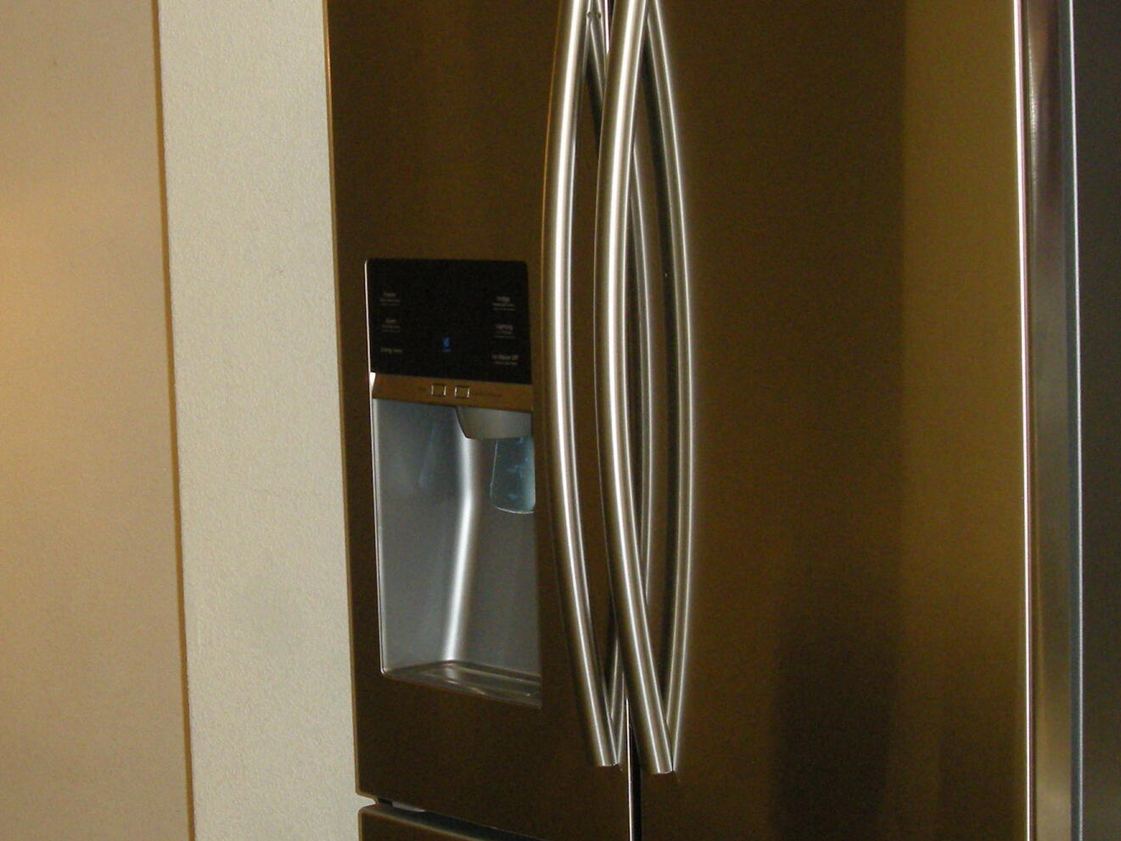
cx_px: 370
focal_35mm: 84
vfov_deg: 17.6
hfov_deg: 23.2
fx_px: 2720
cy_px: 418
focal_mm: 7.9
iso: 234
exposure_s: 1/44
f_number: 2.8
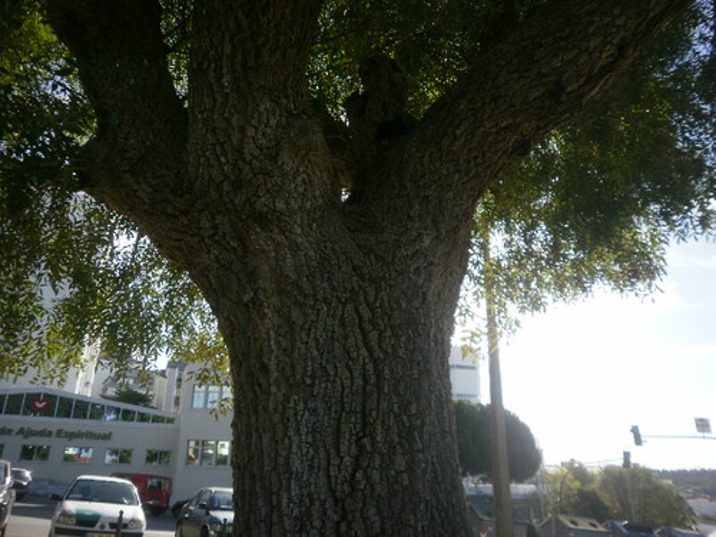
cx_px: 358
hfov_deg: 67.3
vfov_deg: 53.1
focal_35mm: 26
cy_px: 268
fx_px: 538
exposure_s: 1/800
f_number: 2.6
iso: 100
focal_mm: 4.65
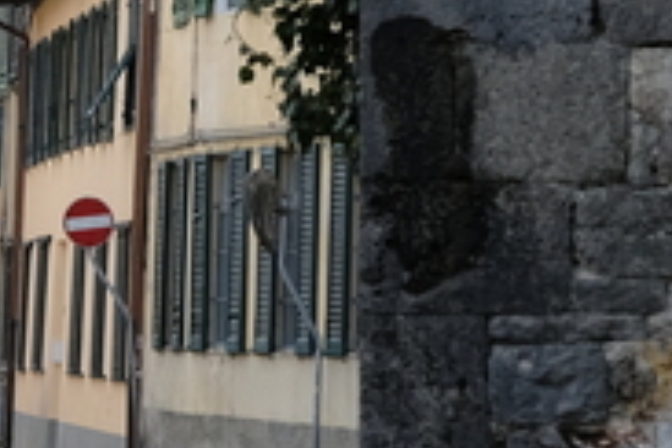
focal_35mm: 246
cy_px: 116
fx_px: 4592
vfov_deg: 5.6
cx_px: -297
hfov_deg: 8.2
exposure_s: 1/1700
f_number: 3.2
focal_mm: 29.2
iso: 640
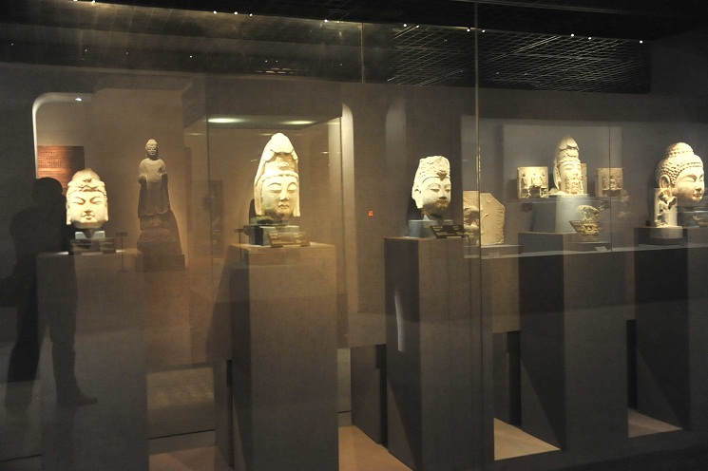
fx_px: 708
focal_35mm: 36
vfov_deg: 36.8
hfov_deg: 53.2
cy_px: 236
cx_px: 354
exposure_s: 1/10
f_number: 4
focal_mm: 36
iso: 4000
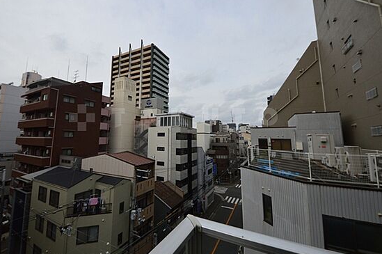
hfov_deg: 104.0
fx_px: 148
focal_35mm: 14
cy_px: 118
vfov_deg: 81.0
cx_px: 173
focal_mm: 8
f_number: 11
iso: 400
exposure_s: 1/400
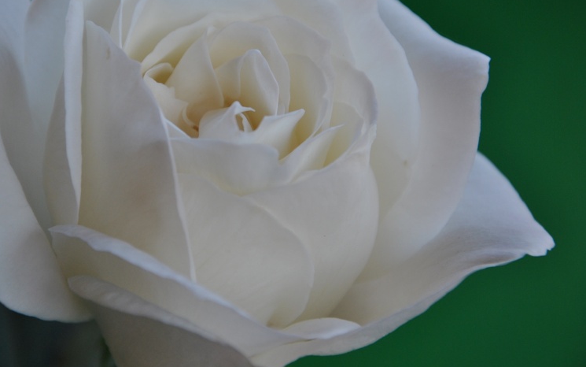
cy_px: 143
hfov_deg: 9.7
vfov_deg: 6.1
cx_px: 216
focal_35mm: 216
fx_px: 3445
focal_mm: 105
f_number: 5.6
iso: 200
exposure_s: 1/400
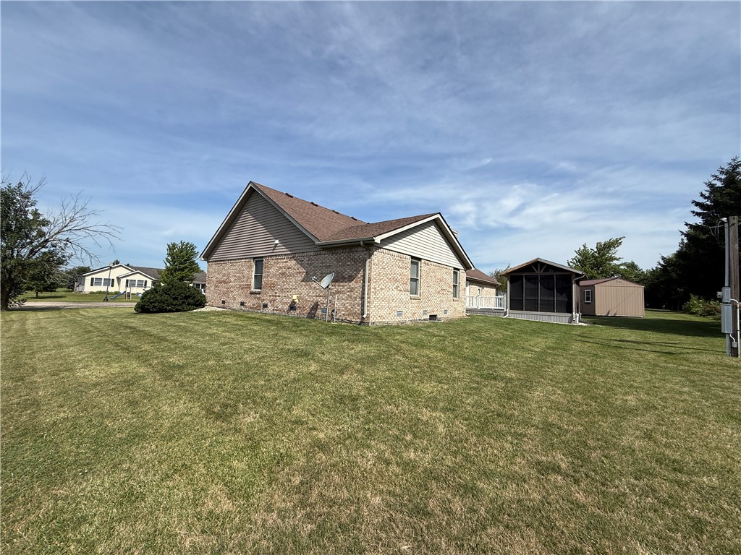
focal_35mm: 14
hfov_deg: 102.1
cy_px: 278
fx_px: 300
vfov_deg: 85.7
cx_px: 370
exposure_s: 1/2841
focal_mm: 2.22
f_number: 2.2
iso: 50
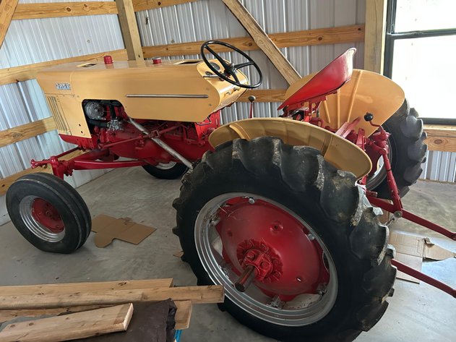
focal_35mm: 26
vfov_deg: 53.0
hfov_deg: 67.3
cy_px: 171
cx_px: 228
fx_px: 342
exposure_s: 1/45
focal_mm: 5.7
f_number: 1.5
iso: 500
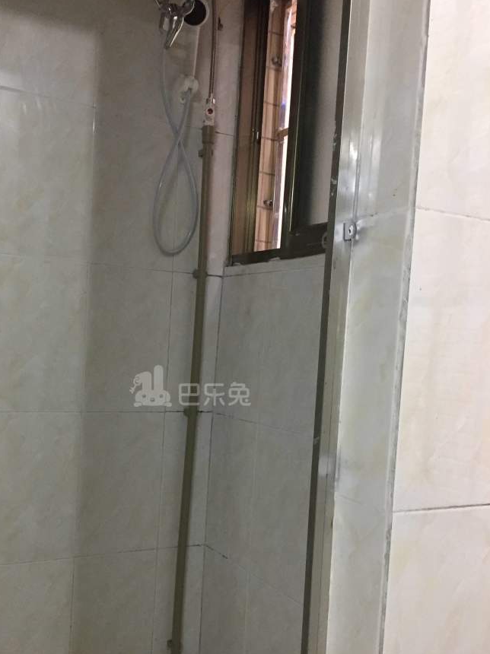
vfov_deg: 51.1
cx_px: 190
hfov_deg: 39.4
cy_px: 387
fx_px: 680
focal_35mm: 36
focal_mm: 4.15
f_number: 2.2
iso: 200
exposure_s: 1/33
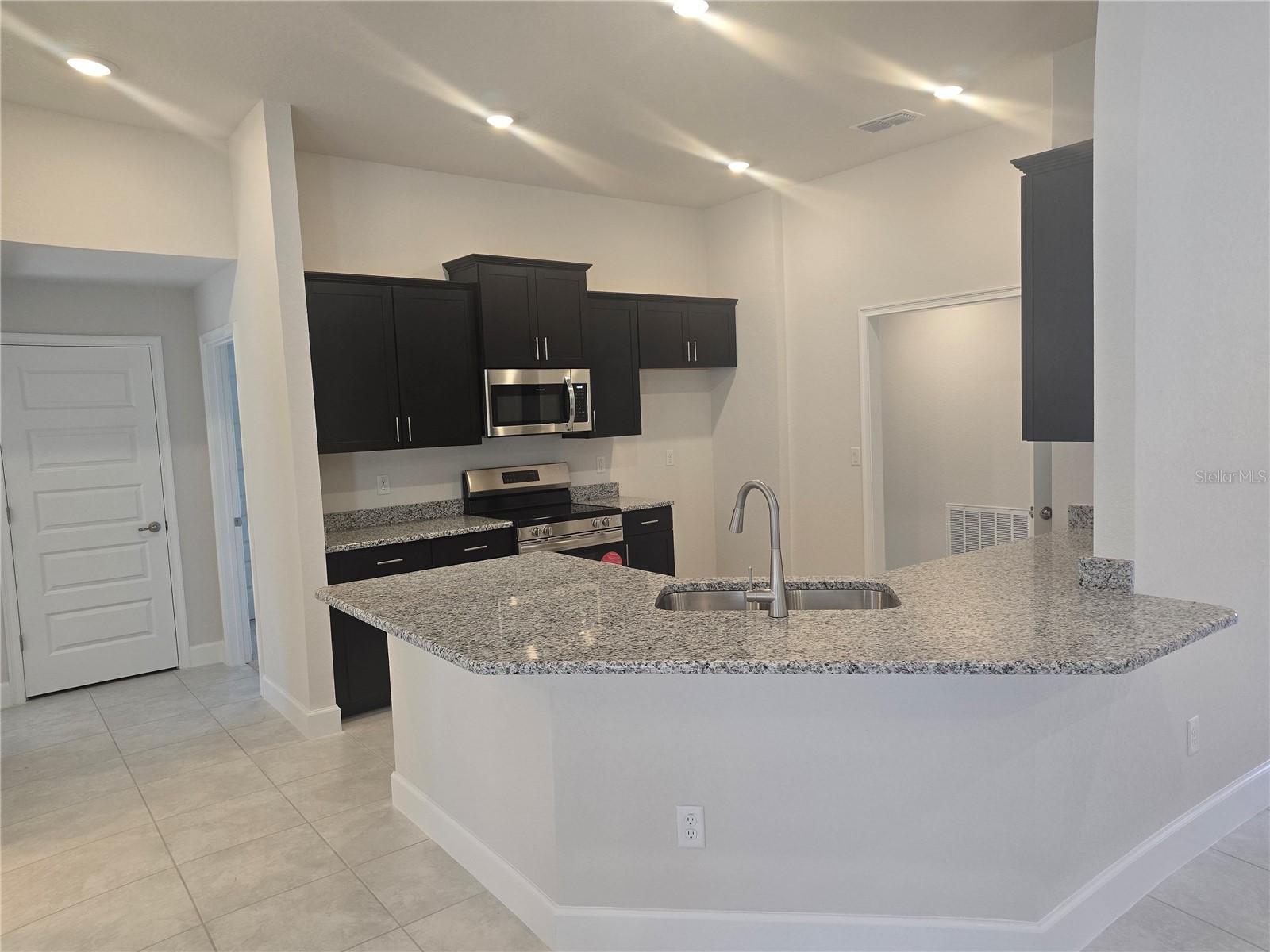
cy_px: 476
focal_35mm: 23
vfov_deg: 58.9
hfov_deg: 73.9
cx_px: 635
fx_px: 844
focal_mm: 6.3
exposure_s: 1/120
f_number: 1.7
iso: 160
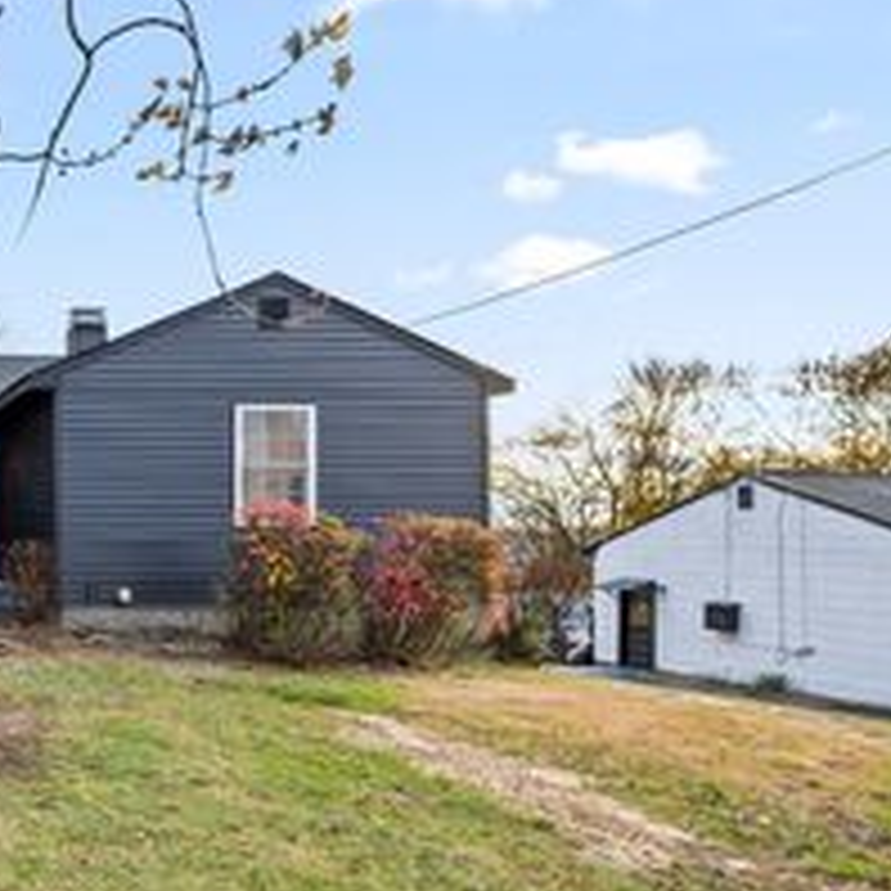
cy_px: 533
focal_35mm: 31
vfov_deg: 52.1
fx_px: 905
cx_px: -135
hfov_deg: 40.1
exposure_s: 1/50
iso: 400
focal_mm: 14.5
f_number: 8
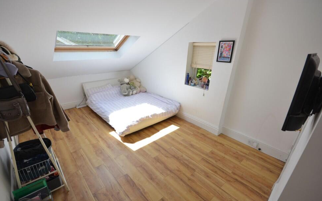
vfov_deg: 71.1
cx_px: 156
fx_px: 140
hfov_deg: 97.8
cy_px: 109
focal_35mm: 16
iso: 400
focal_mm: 10
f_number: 8
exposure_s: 1/160
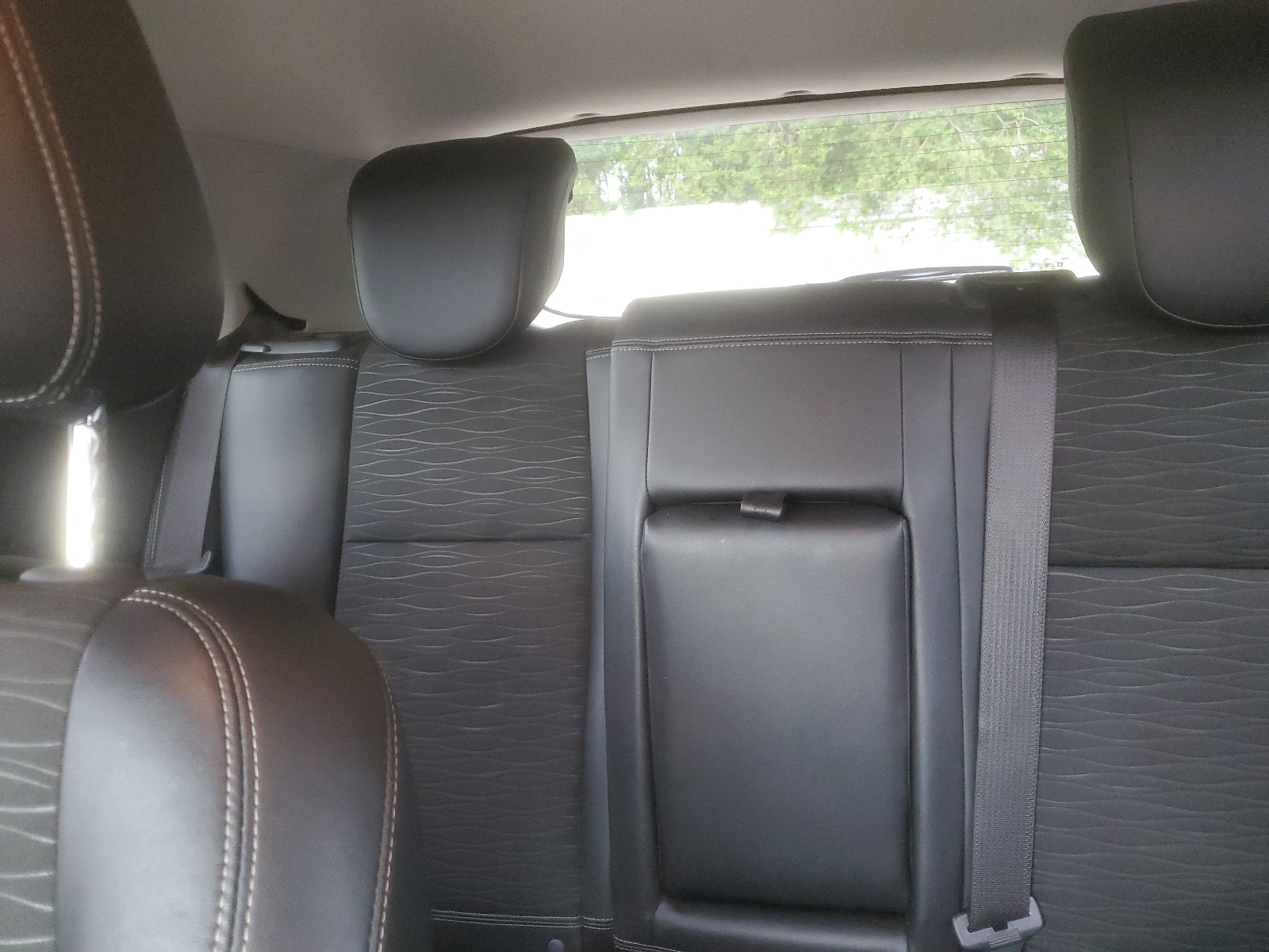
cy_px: 476
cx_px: 634
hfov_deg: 67.3
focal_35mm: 26
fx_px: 953
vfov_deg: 53.1
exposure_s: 1/60.2
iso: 398
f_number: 1.5
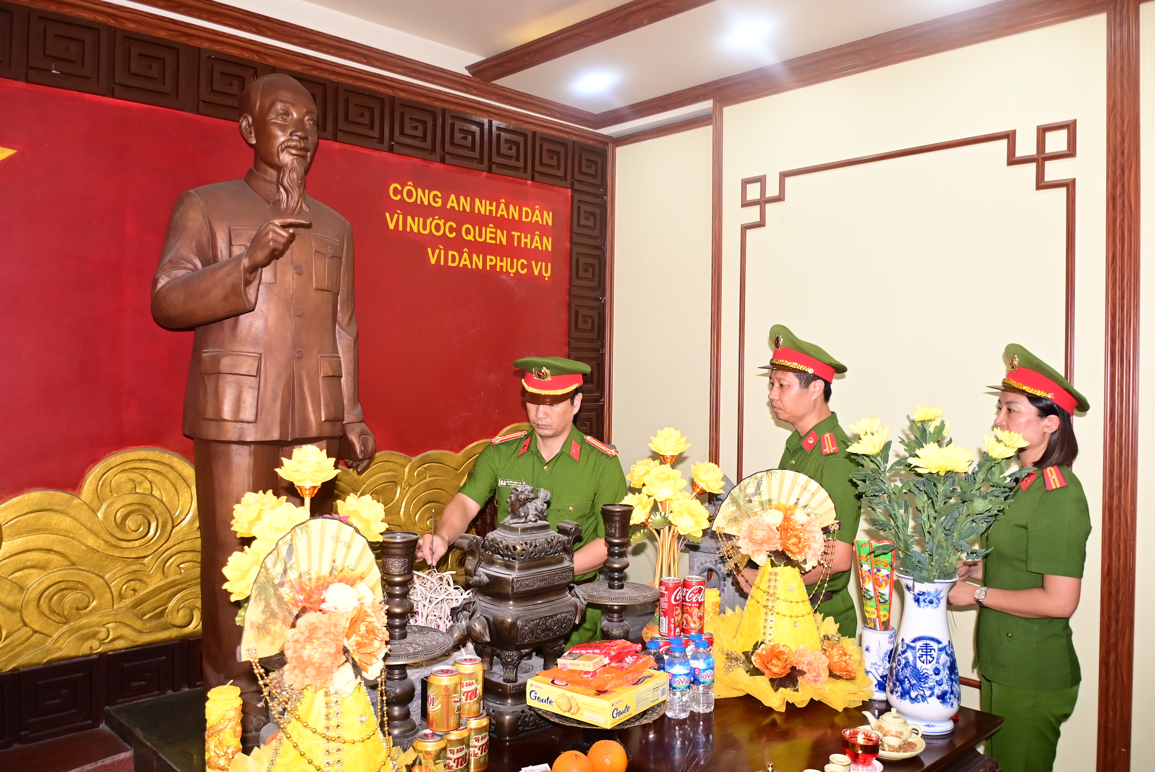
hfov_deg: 67.3
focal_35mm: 27
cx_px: 578
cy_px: 386
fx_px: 867
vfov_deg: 48.0
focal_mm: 18
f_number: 4.5
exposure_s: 1/200
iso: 1000
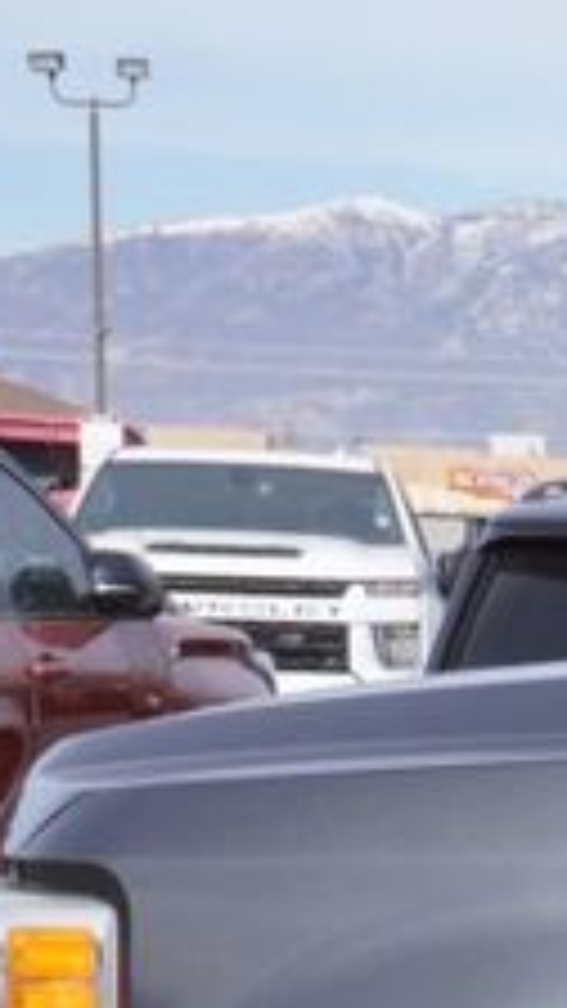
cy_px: 1220
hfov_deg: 6.0
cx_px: 2025
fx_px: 4795
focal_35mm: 179
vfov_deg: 11.7
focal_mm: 25
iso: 100
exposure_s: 1/125
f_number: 10
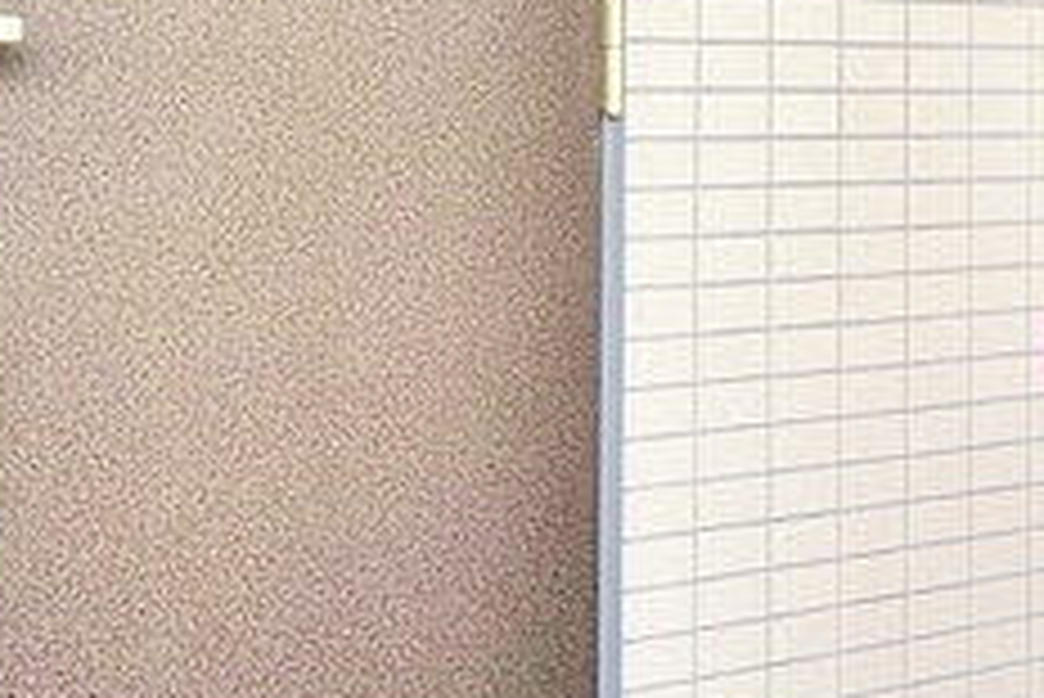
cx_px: -36
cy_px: 47
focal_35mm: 47
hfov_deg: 36.9
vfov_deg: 27.5
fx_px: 1364
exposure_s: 1/129
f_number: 2.2
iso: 50
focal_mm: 2.22
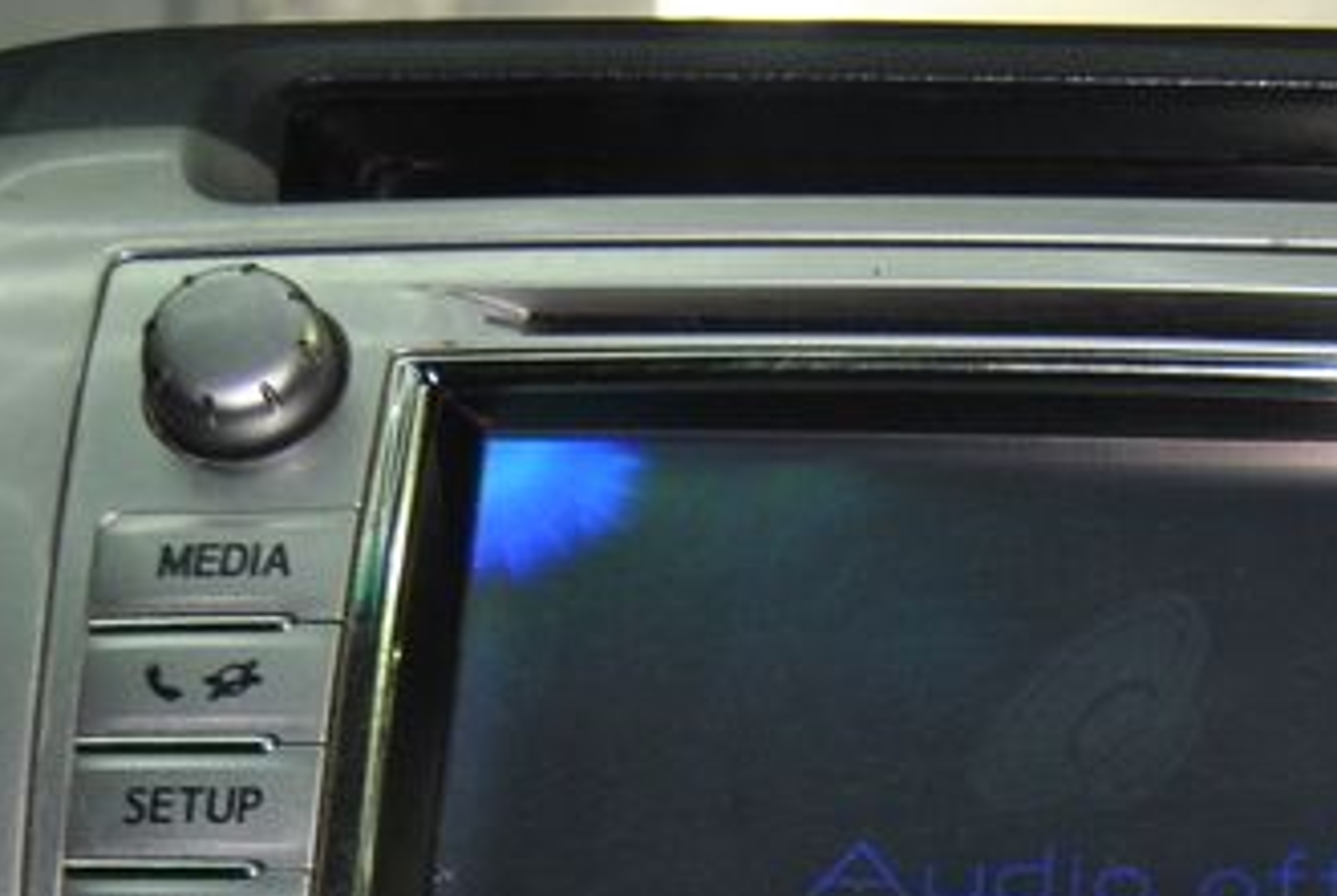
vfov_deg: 10.9
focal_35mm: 121
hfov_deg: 16.8
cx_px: 1027
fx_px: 4500
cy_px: 1340
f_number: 4
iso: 200
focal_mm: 26
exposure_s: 1/60
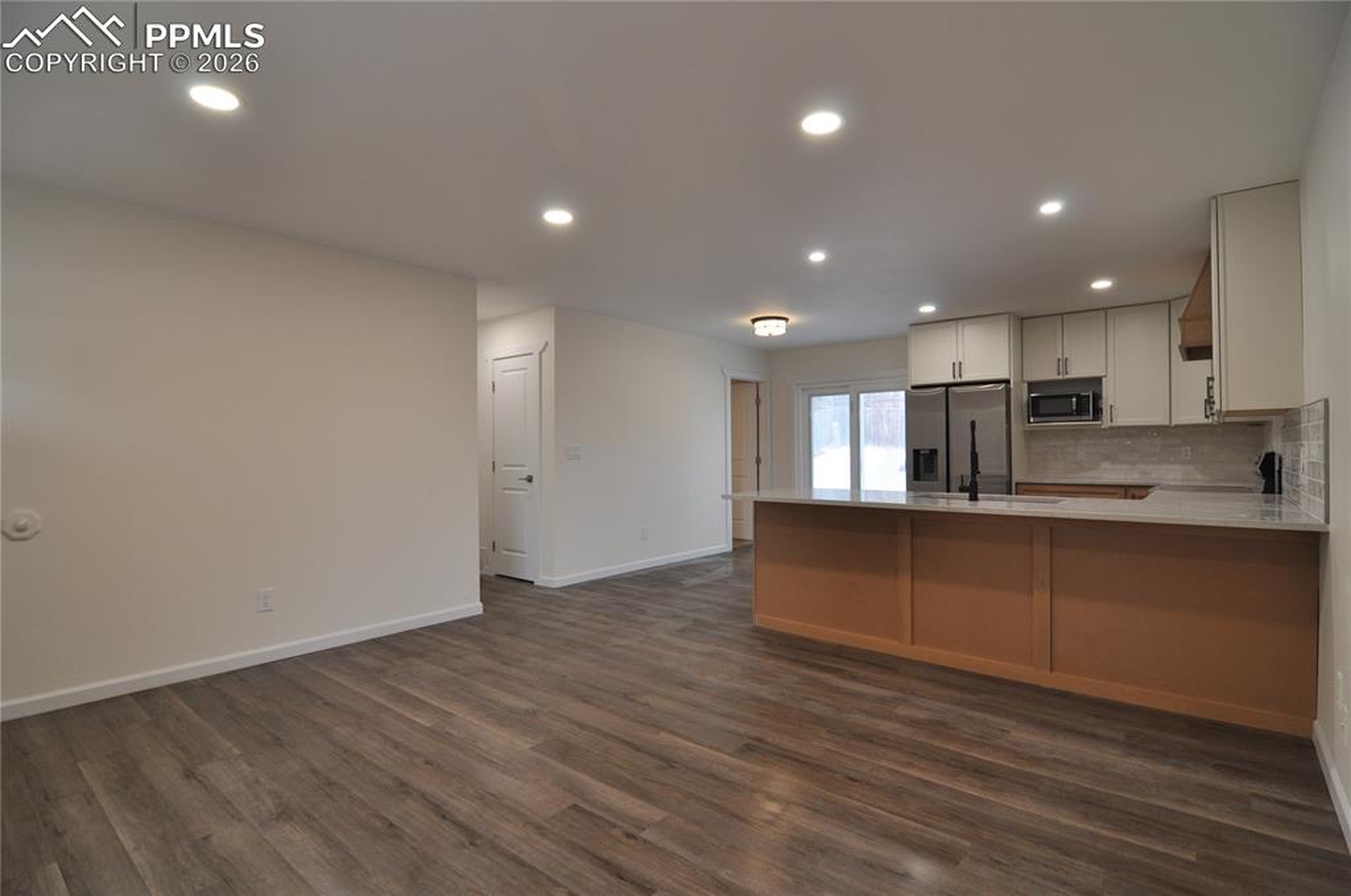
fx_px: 618
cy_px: 448
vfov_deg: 71.9
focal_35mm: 16
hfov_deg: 95.1
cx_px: 676
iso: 400
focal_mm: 11
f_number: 4.5
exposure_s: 1/80
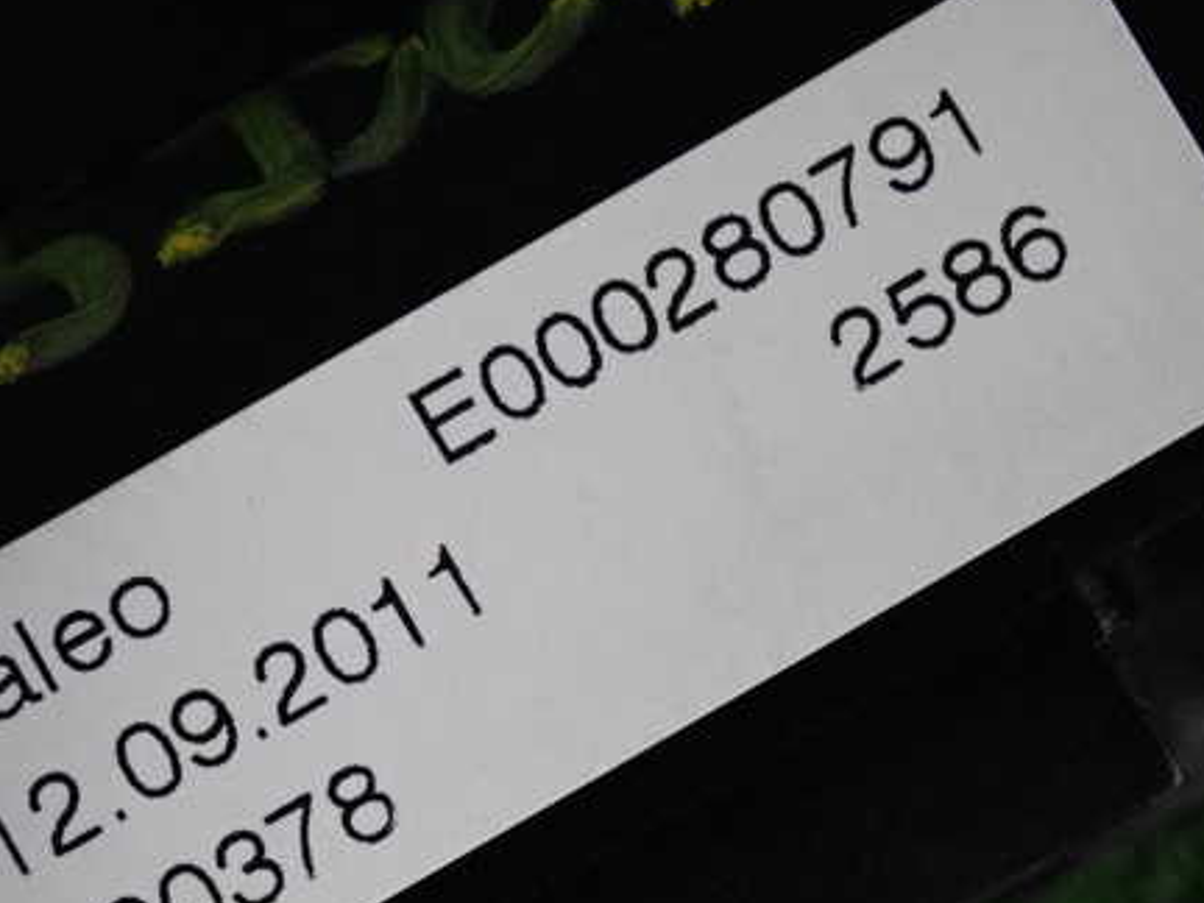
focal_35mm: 114
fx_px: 3965
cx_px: 566
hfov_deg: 17.3
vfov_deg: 13.0
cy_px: 521
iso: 2000
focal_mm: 14.62
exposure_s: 1/125
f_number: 4.3
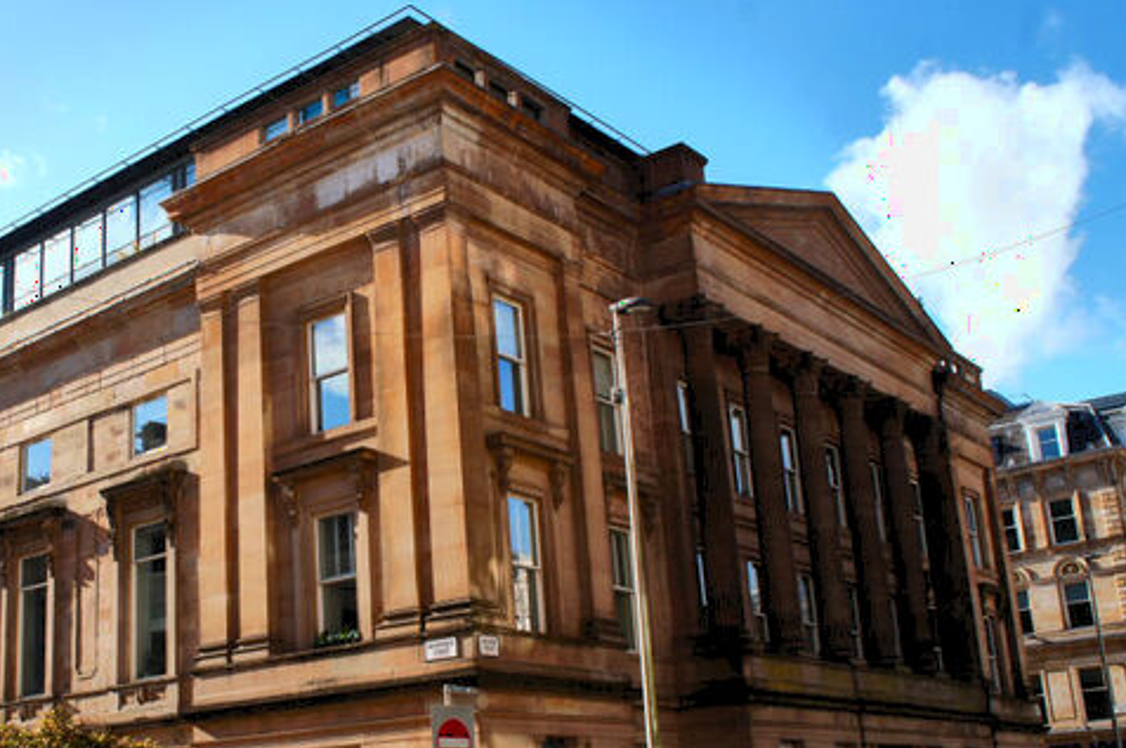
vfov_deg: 30.3
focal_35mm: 44
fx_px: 1375
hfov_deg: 43.4
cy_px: 468
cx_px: 314
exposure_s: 1/125
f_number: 13
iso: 200
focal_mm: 20
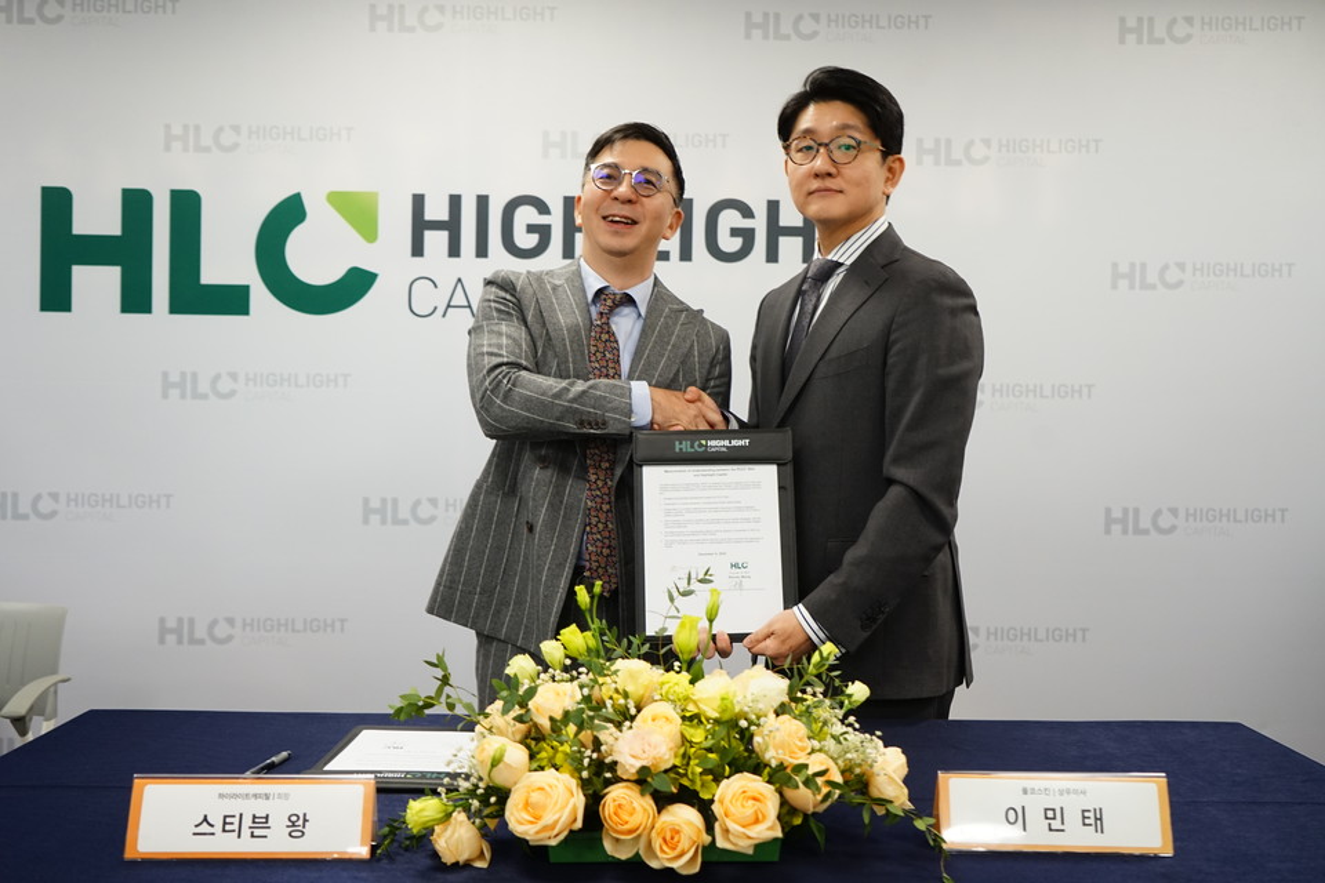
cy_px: 442
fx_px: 1288
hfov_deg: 54.4
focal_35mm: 35
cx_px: 662
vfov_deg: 37.9
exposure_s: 1/60
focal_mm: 35
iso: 1250
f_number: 4.5
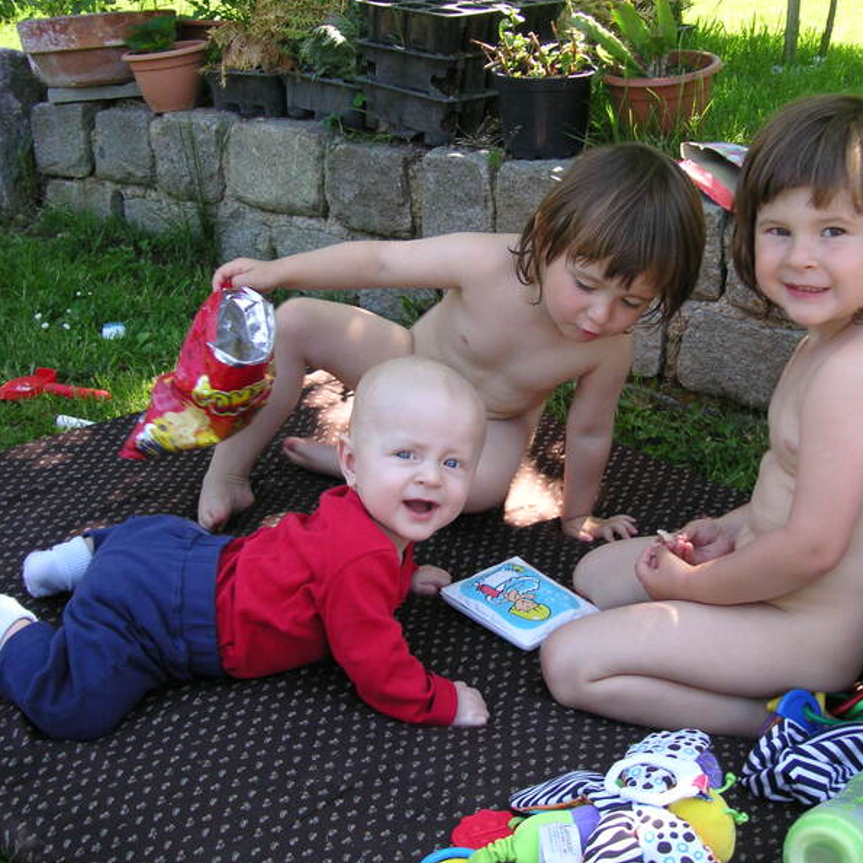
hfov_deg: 38.3
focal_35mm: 44
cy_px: 429
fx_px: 1241
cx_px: 483
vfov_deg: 38.3
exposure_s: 1/125
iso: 50
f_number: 2.8
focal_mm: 6.1
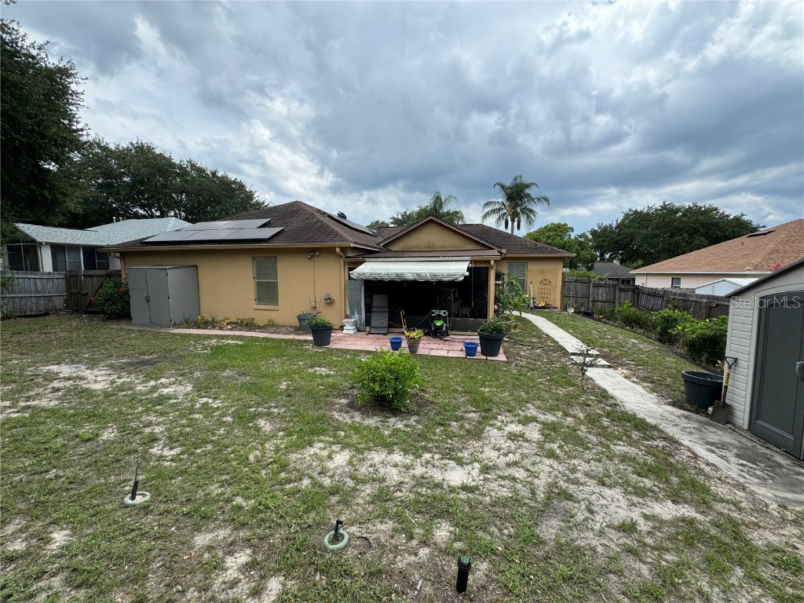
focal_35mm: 14
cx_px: 402
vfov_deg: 85.7
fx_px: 325
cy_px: 302
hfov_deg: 102.1
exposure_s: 1/1048
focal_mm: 2.22
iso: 50
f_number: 2.2
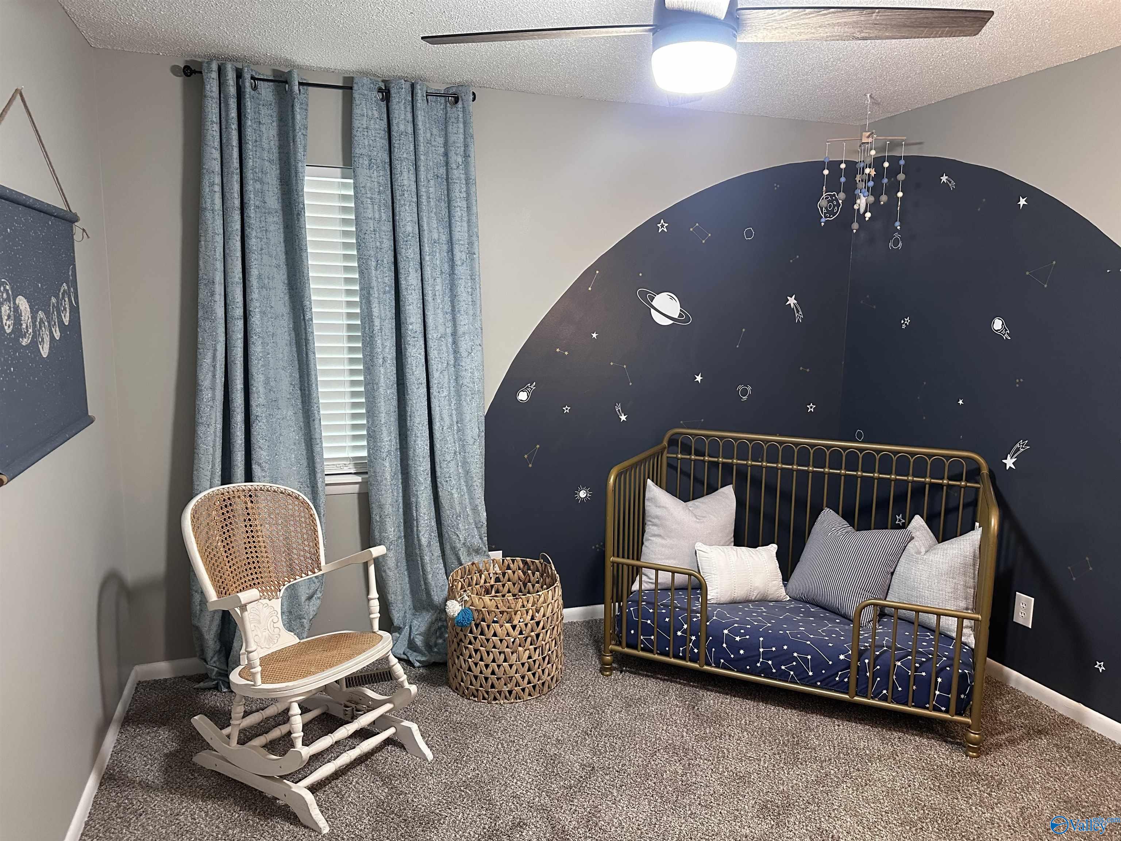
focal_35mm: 24
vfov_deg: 56.8
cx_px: 560
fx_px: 777
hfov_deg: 71.6
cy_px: 420
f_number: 1.78
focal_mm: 6.86
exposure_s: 1/60
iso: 640
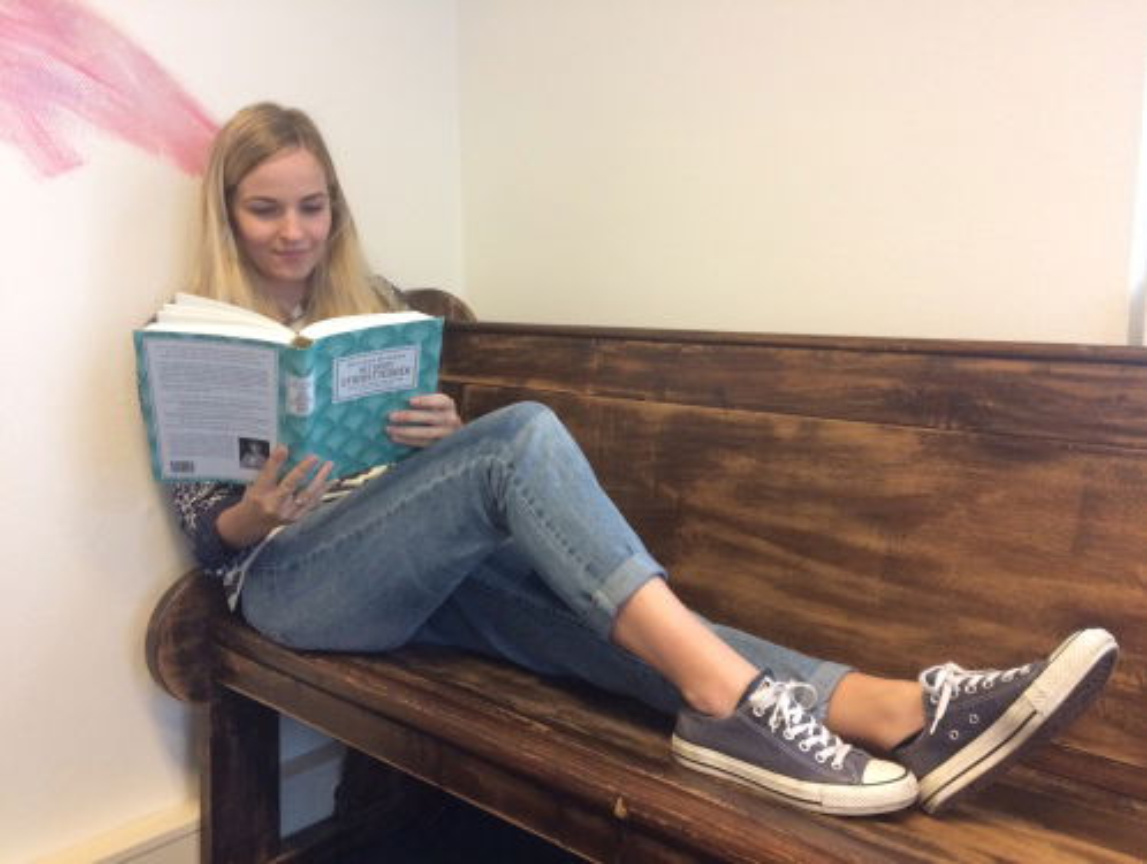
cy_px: 432
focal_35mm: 29
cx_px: 574
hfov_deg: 61.6
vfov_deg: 48.3
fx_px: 962
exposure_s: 1/33
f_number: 2.2
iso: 320
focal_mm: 4.15
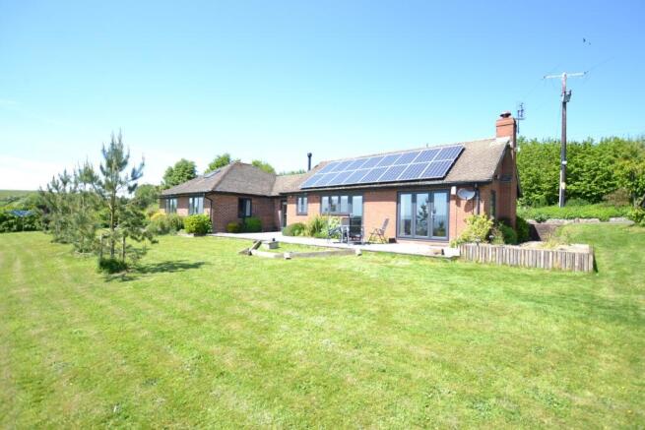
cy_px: 215
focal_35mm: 16
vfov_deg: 72.1
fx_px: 296
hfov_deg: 95.0
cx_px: 322
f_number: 3.5
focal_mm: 11
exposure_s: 1/1000
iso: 280
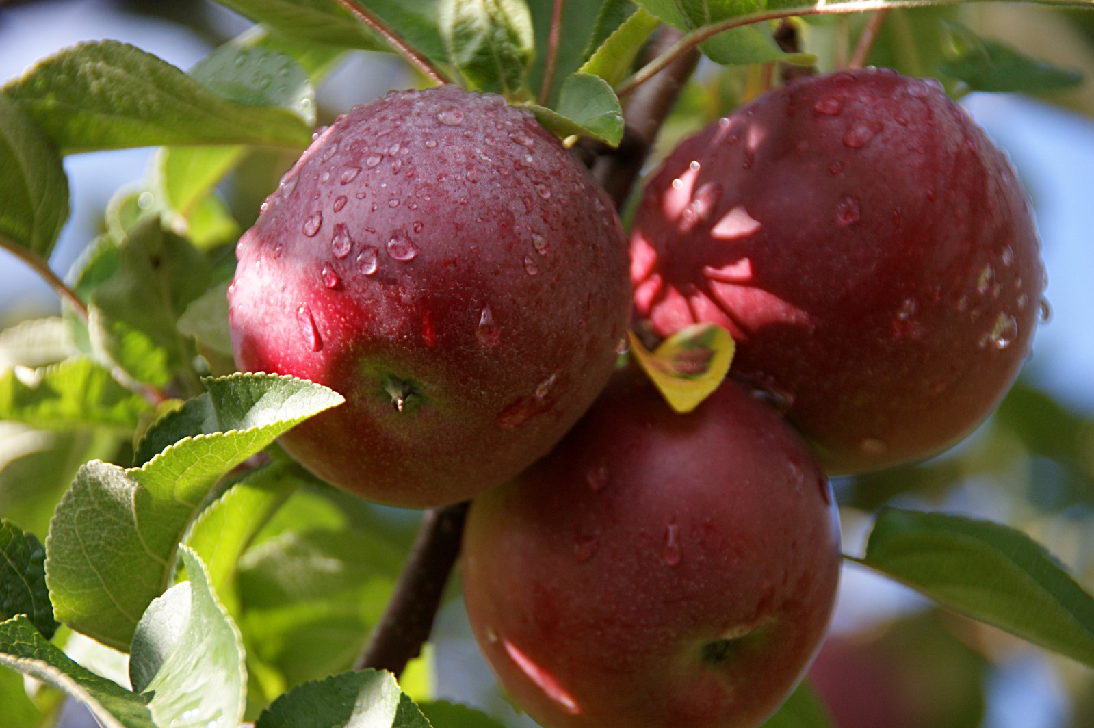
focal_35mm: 274
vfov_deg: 5.0
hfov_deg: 7.5
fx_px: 8321
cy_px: 359
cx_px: 549
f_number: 6.3
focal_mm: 180
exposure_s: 1/320
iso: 200
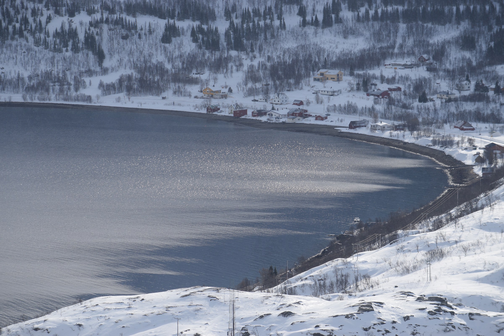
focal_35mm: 292
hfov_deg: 7.0
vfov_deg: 4.7
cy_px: 168
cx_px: 252
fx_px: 4095
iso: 100
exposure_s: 1/640
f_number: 8
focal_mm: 195
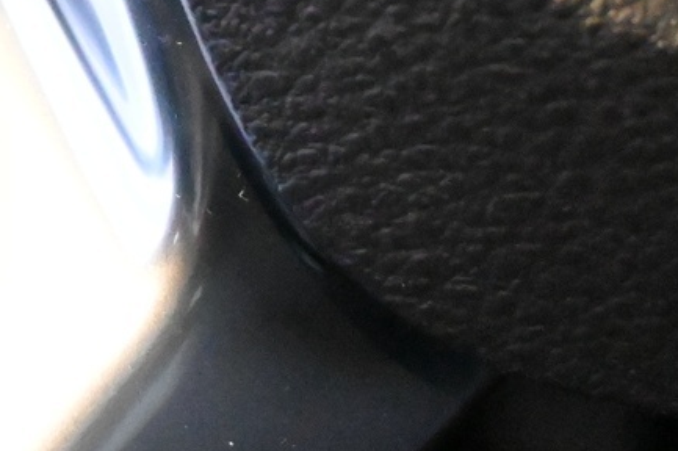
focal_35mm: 163
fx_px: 3065
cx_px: -413
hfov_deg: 11.9
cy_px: -381
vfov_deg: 8.1
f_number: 4.8
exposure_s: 1/60
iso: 12800
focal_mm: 29
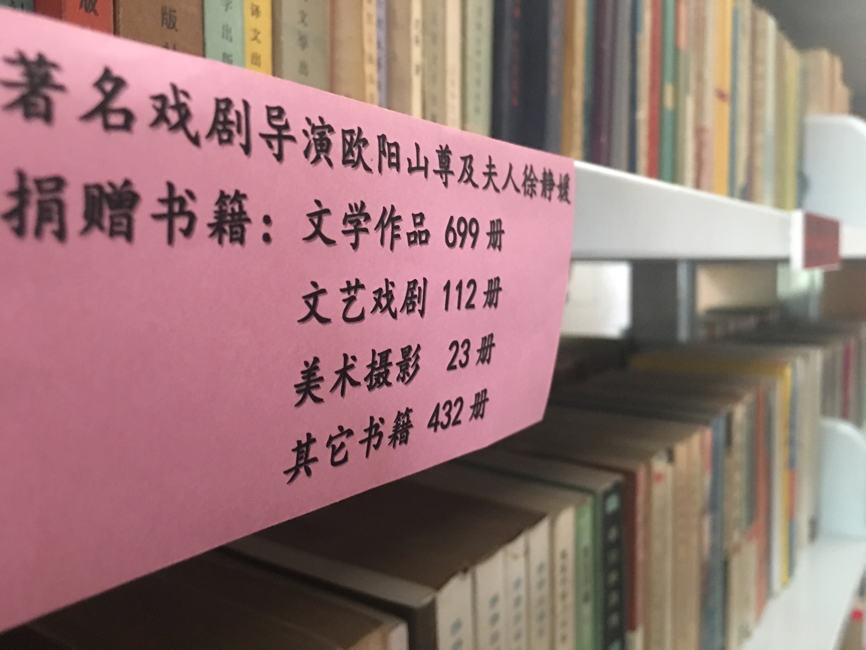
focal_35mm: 29
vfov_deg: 48.2
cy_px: 325
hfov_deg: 61.7
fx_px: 726
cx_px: 433
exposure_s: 1/8
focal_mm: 4.15
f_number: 2.2
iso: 160
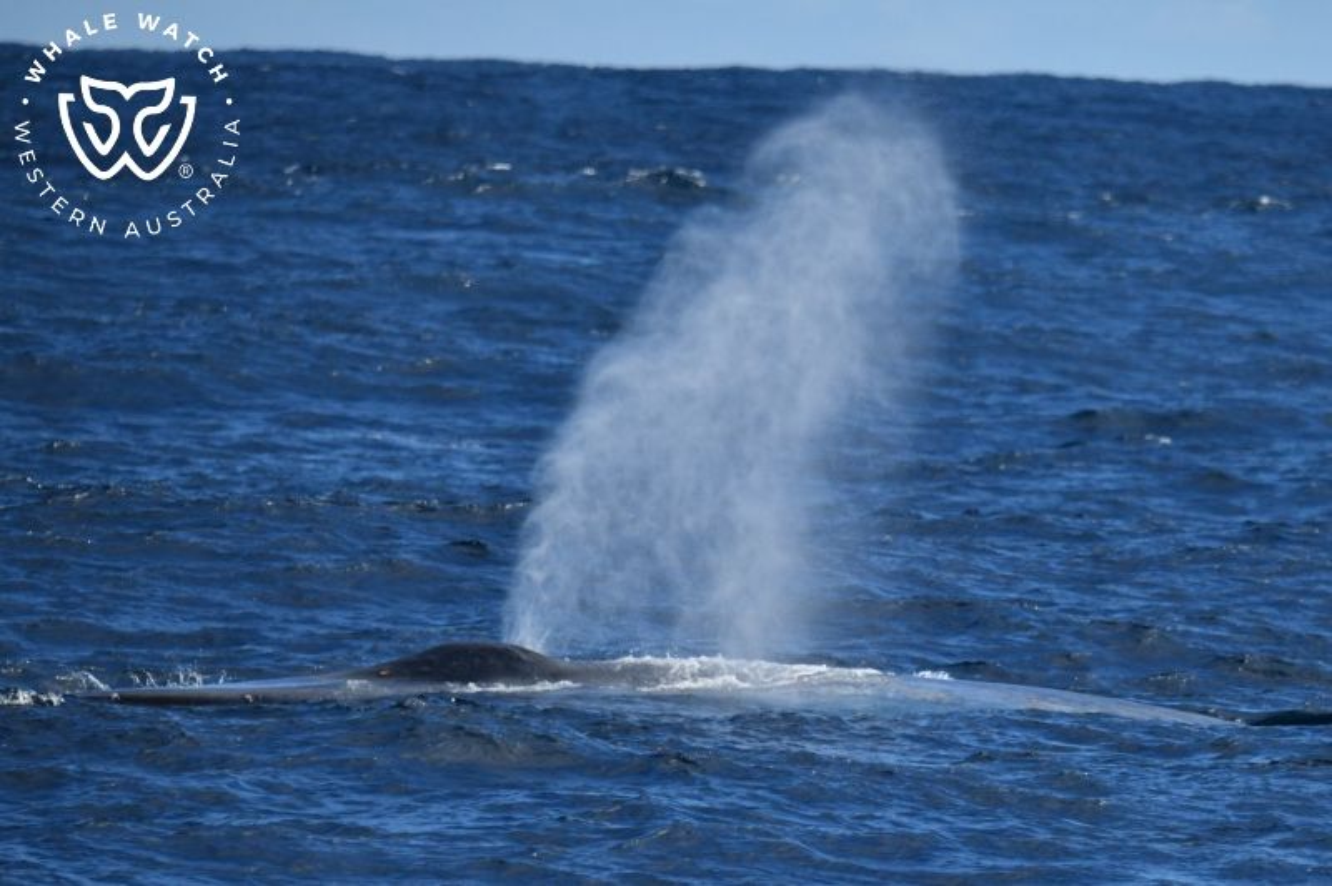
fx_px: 15527
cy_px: 443
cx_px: 666
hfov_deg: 4.9
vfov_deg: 3.3
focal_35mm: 420
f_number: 6
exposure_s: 1/8000
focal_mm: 420
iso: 1100
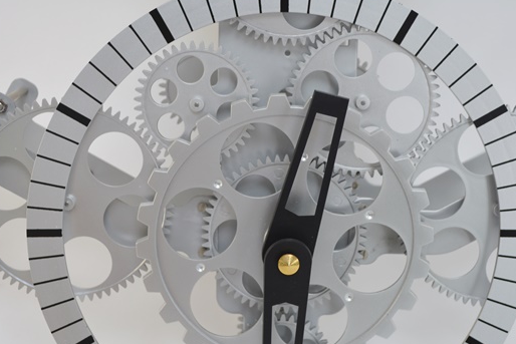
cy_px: 188
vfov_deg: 19.5
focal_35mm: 70
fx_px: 1004
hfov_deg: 28.8
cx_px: 270
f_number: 6.3
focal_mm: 40
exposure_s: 1/160
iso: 200
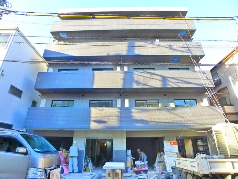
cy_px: 90
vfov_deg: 56.8
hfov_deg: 71.6
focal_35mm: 24
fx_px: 165
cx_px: 119
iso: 400
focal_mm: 5.1
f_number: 2.8
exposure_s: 1/160
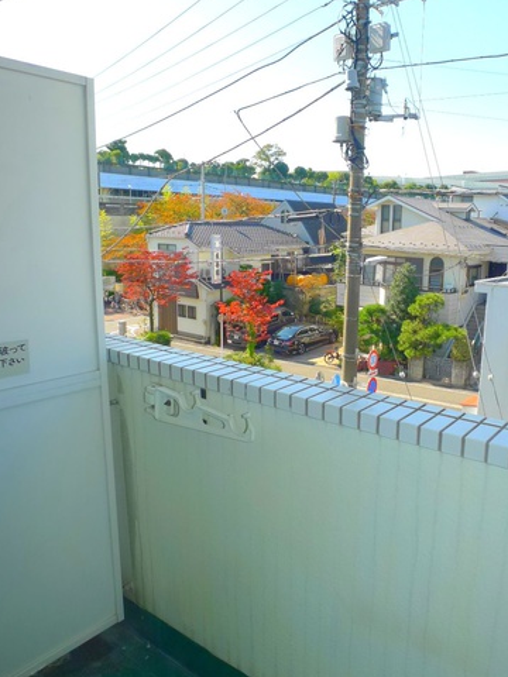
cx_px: 338
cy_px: 338
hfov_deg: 40.2
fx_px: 685
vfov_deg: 52.6
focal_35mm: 35
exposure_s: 1/400
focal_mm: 5.1
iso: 100
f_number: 3.2
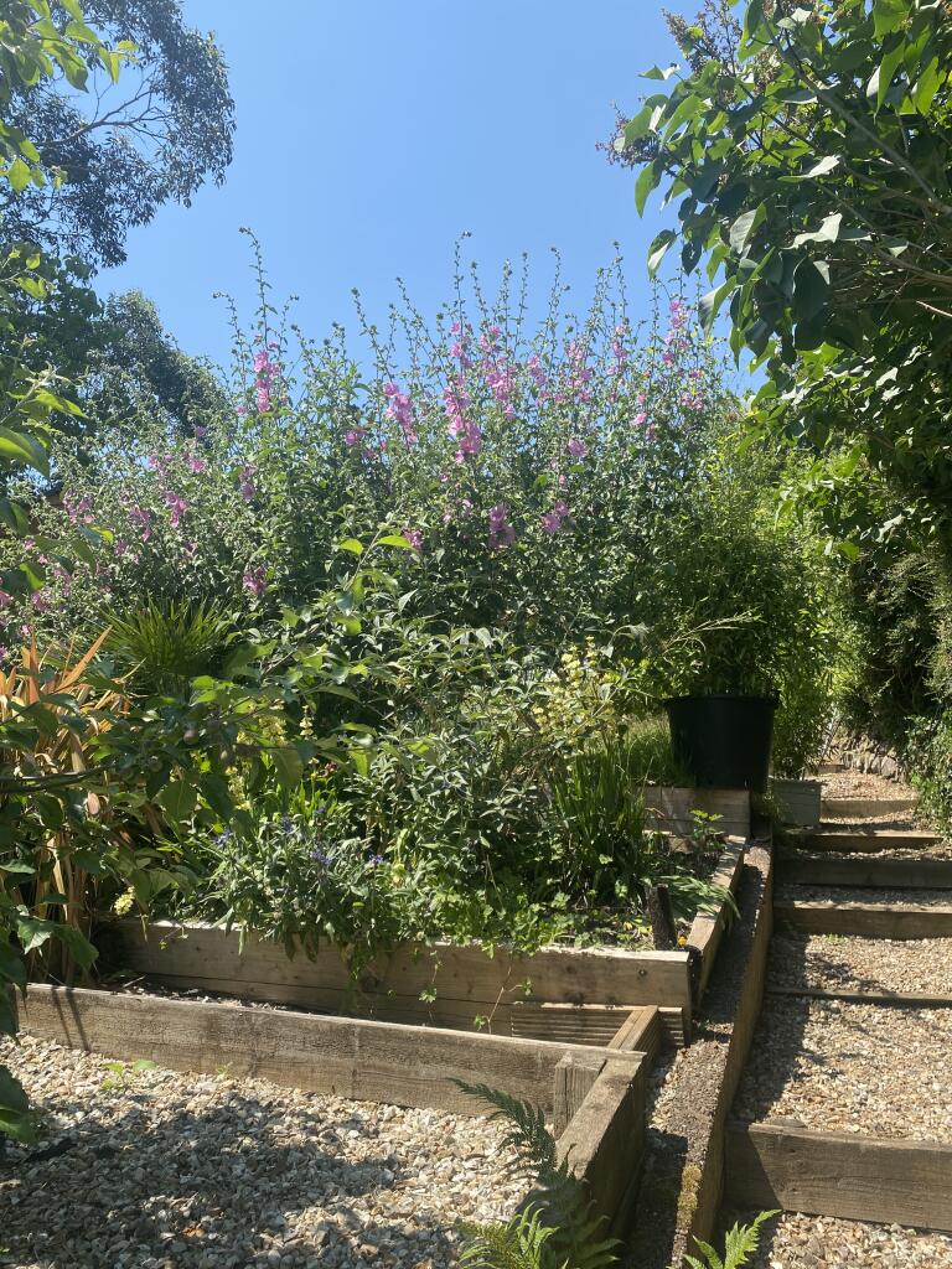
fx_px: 953
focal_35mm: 26
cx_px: 476
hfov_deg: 53.1
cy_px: 634
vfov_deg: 67.3
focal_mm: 4.25
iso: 32
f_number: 1.8
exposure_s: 1/1522
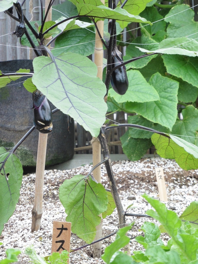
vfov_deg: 9.9
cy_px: 132
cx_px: 99
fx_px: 1517
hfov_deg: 7.5
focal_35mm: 199
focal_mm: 35.6
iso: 200
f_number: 5.5
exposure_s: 1/30
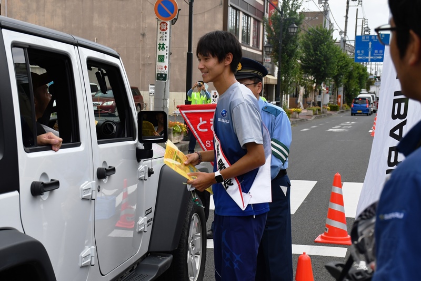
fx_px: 701
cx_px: 210
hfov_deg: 33.4
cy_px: 140
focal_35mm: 60
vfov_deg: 22.6
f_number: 7.1
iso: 400
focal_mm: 40
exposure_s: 1/1600
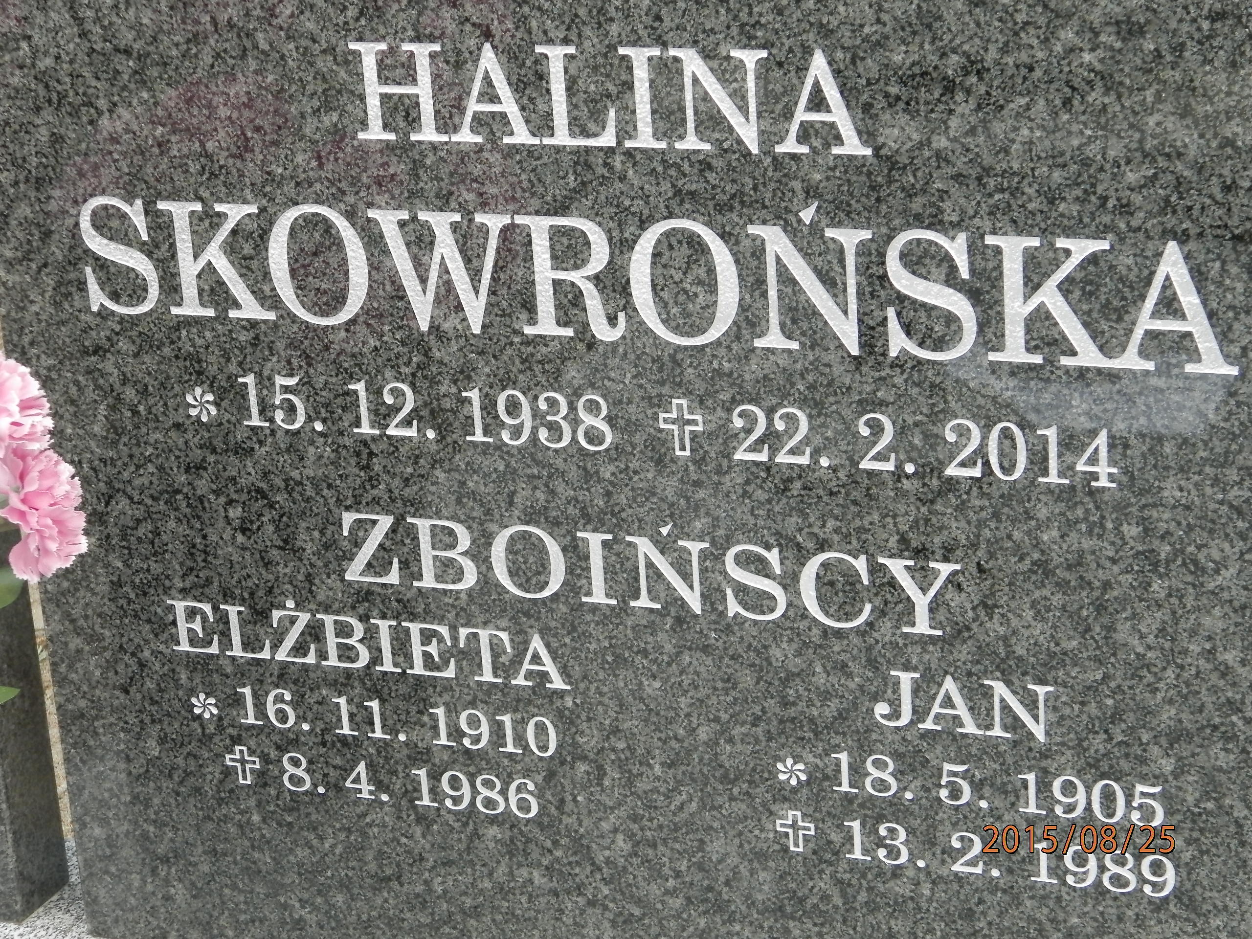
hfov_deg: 23.8
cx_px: 626
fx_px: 2966
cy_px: 470
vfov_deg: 18.0
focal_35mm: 82
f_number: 4.2
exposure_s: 1/60
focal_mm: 14.6
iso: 200
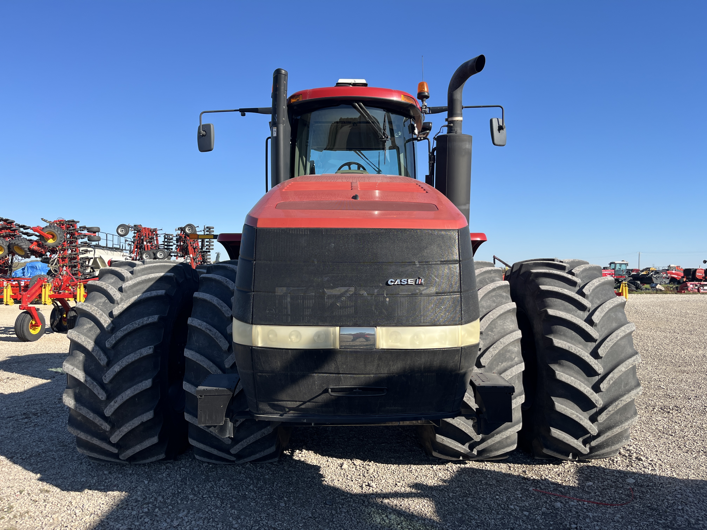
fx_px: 531
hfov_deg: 67.3
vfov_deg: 53.1
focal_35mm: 26
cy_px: 265
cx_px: 354
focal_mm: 5.1
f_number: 1.6
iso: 50
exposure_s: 1/2410
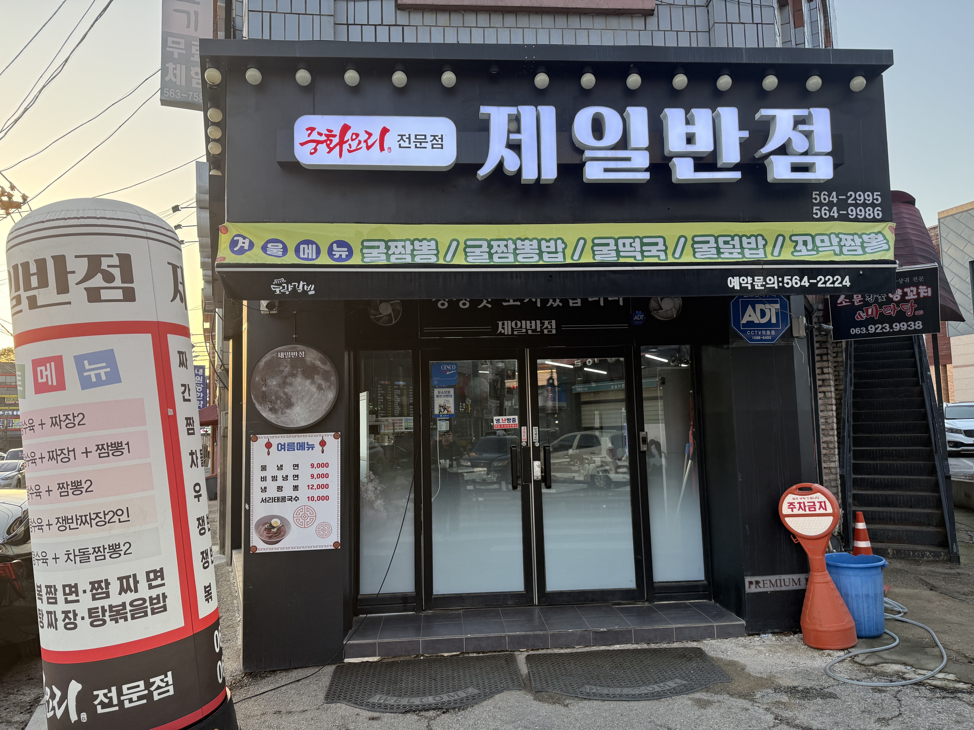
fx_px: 675
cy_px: 365
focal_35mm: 24
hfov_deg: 71.6
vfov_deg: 56.8
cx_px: 487
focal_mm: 6.76
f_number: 1.78
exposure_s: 1/314
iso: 100
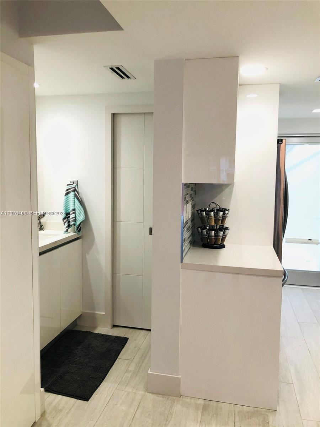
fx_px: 345
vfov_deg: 63.4
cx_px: 160
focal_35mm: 28
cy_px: 214
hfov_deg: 49.7
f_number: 1.8
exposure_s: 1/40
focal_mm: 4
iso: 25
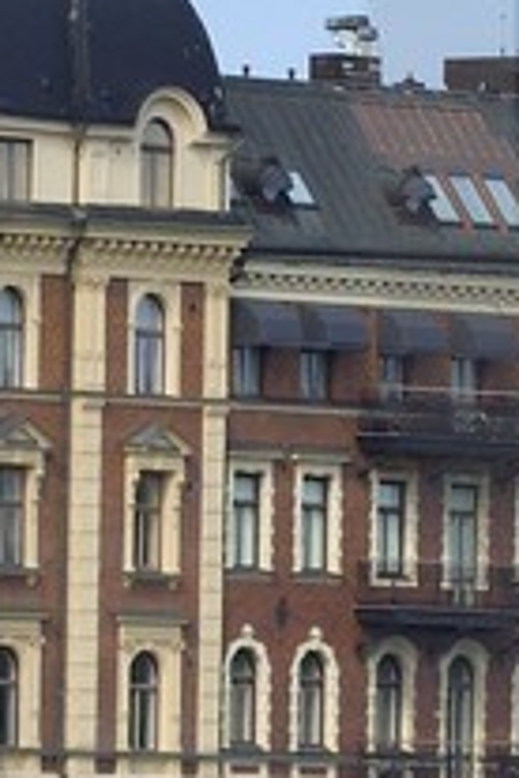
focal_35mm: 940
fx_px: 20326
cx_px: 1895
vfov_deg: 2.2
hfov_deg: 1.5
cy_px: 34
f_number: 10
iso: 200
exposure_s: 1/640
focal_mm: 122
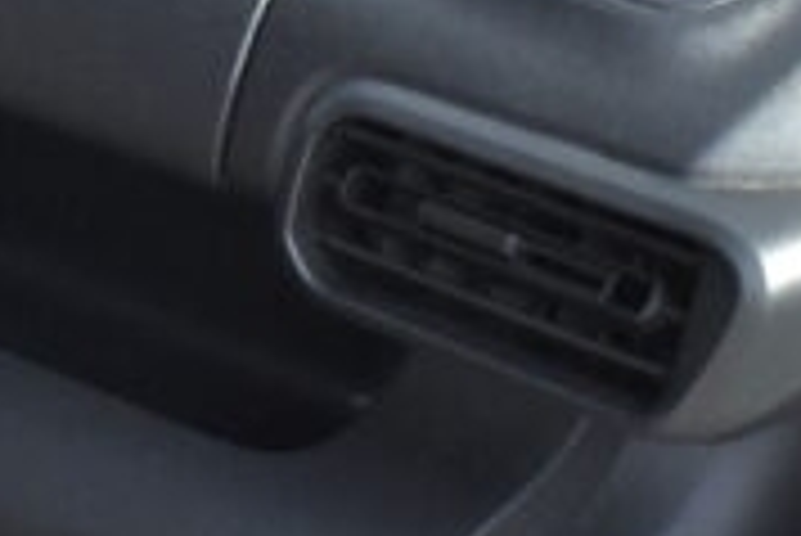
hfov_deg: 11.7
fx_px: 3451
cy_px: 293
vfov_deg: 8.9
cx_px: -842
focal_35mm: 155
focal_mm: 18
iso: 1600
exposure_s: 1/2000
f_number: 3.5
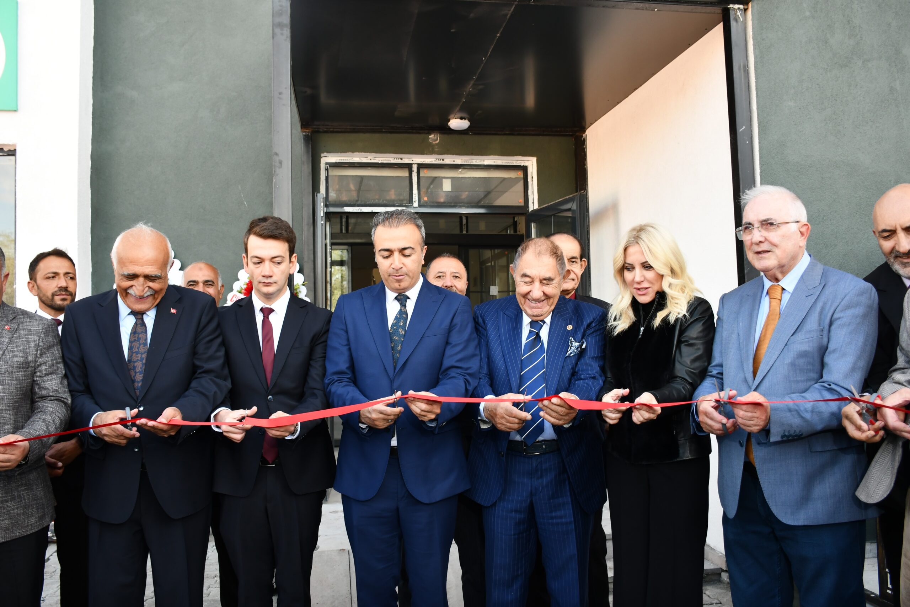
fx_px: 758
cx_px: 455
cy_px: 304
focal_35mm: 30
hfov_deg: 61.9
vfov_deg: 43.6
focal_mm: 20
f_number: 4.5
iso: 400
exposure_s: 1/250
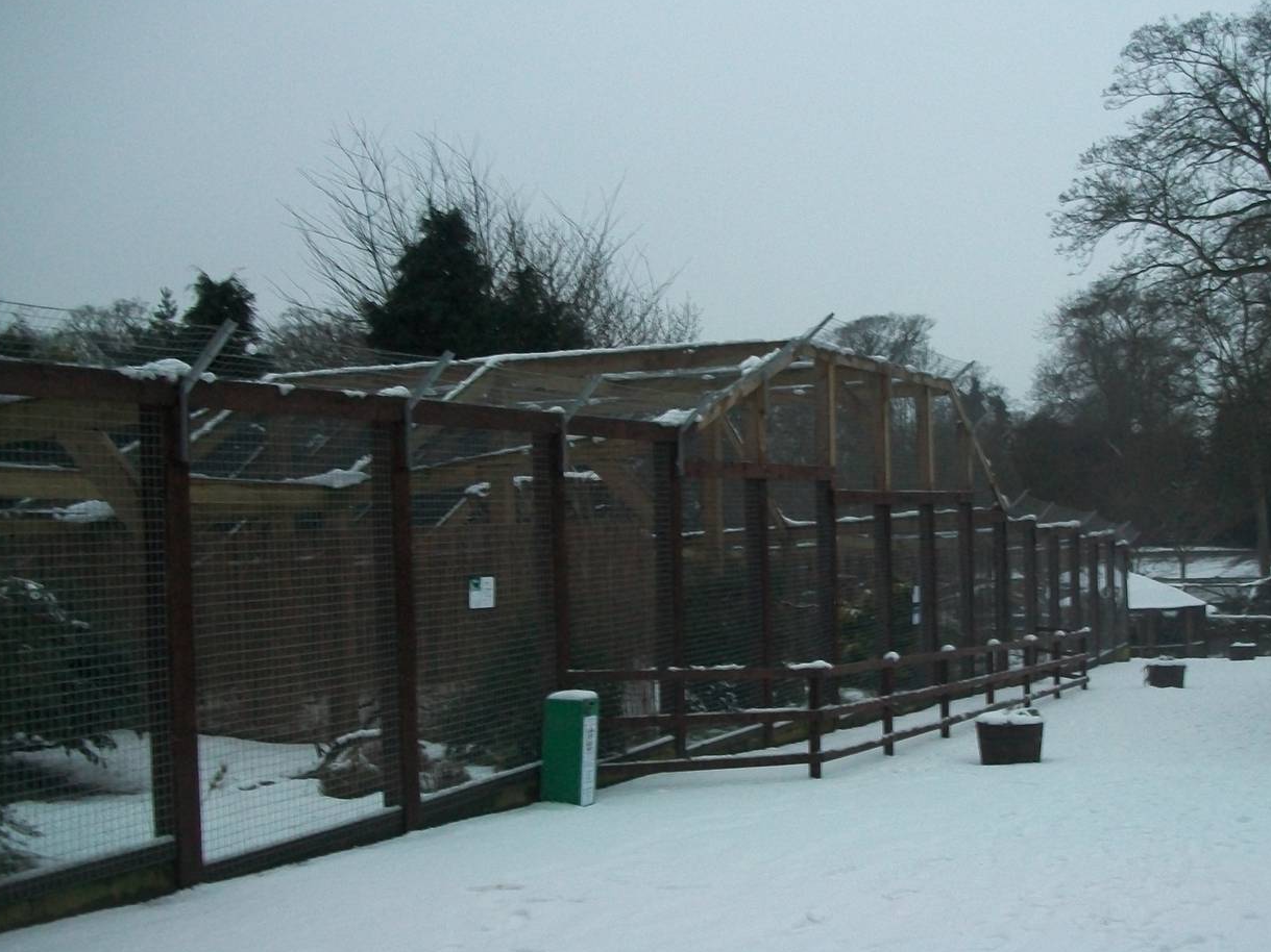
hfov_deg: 44.6
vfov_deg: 34.3
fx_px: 1542
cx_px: 758
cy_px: 480
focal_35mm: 42
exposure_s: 1/20
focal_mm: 5.7
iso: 160
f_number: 2.9
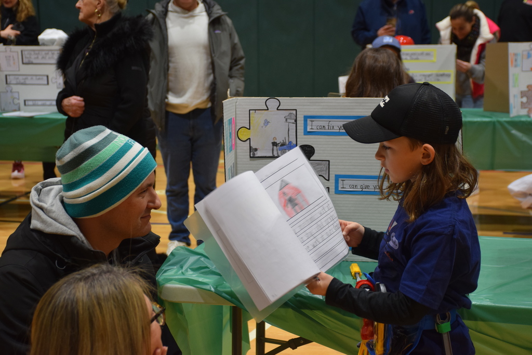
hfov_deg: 28.1
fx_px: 1064
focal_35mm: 72
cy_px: 178
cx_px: 266
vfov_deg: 18.9
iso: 640
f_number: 4.5
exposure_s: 1/60
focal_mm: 48
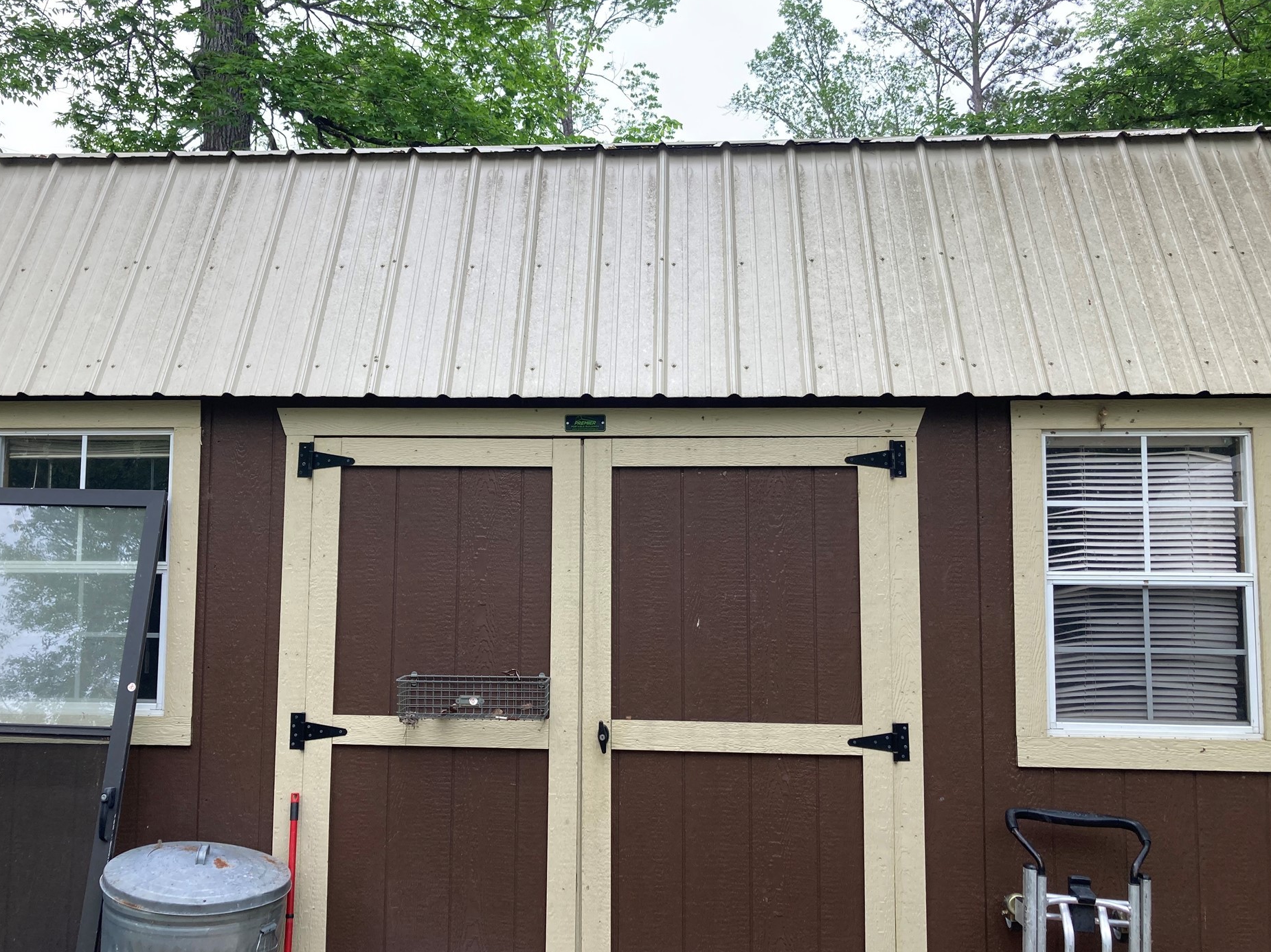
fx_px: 1138
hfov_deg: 58.3
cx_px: 576
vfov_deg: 45.4
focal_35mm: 31
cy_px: 496
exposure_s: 1/133
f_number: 1.8
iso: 20
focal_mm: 3.99
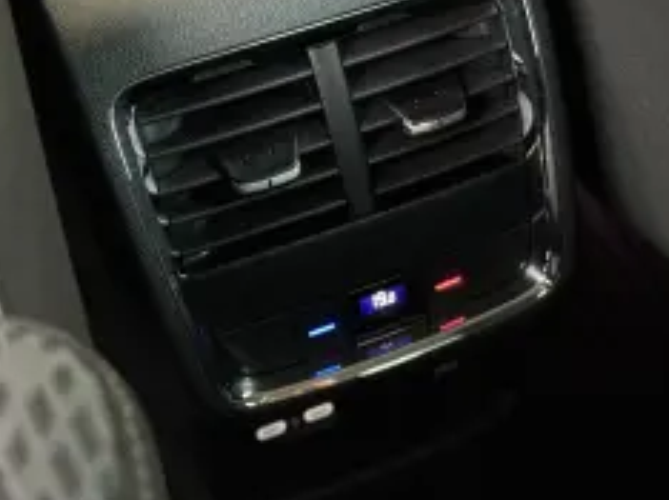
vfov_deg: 19.8
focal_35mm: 74
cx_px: 446
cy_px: 186
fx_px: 1429
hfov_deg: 26.2
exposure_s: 1/18
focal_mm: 6.76
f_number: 1.78
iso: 800
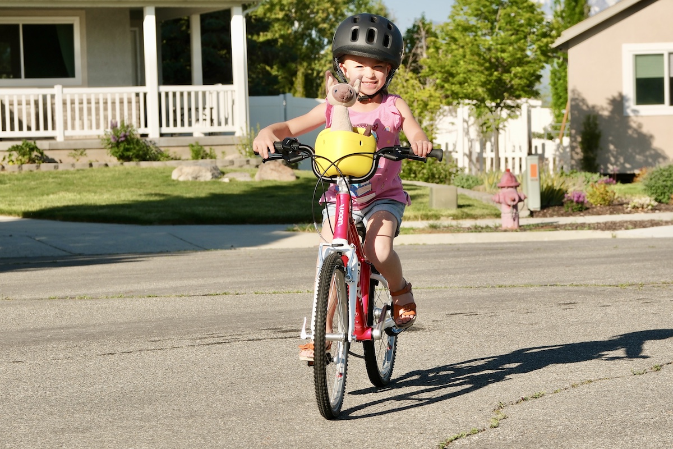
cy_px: 224
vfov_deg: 17.5
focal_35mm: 78
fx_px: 1458
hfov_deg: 26.0
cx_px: 336
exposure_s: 1/600
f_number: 5.6
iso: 125
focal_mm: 52
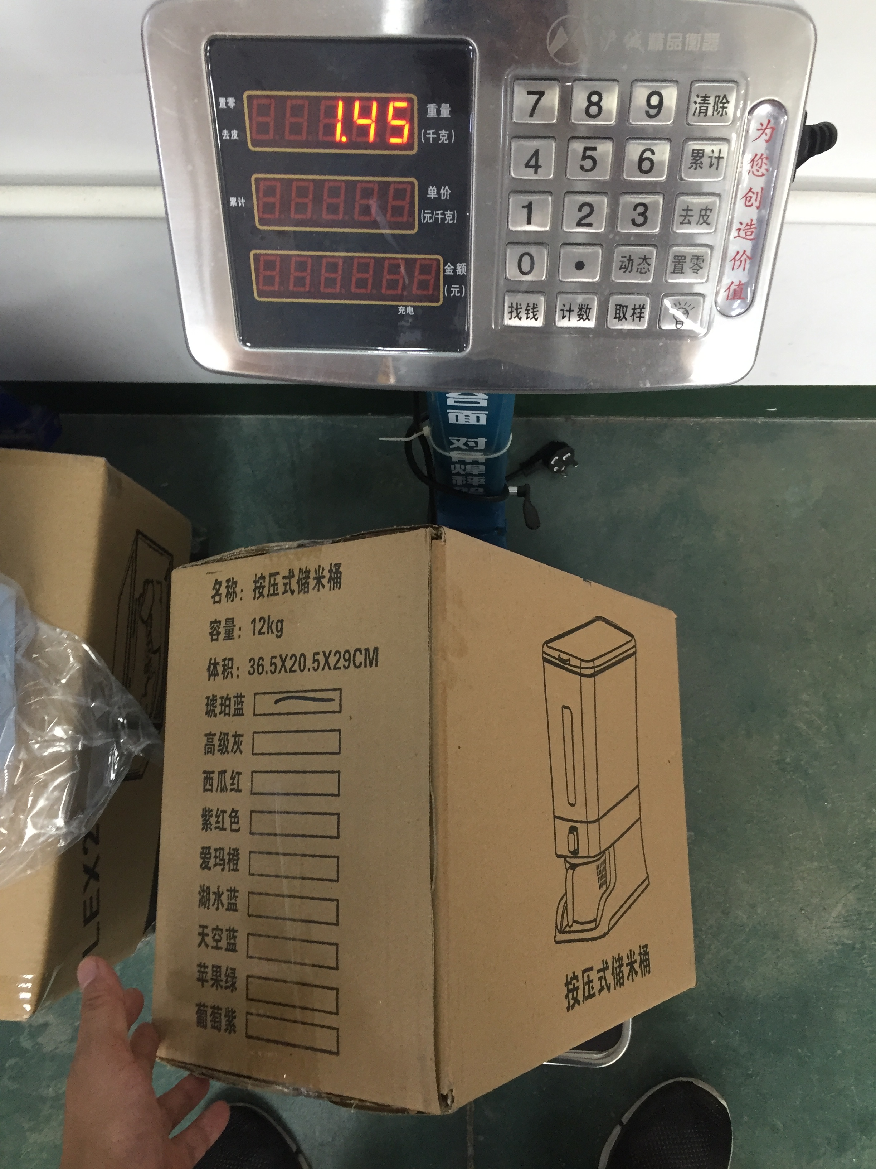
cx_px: 438
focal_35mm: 29
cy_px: 584
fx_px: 979
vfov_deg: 61.7
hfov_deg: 48.2
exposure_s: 1/33
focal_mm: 4.15
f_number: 2.2
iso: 125
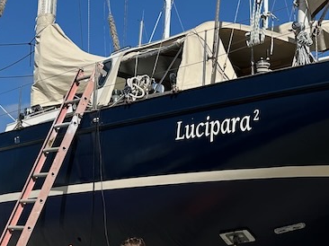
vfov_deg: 17.5
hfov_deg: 23.2
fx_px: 798
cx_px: 210
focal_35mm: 84
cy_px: 133
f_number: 1.78
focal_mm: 6.86
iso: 80
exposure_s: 1/7576
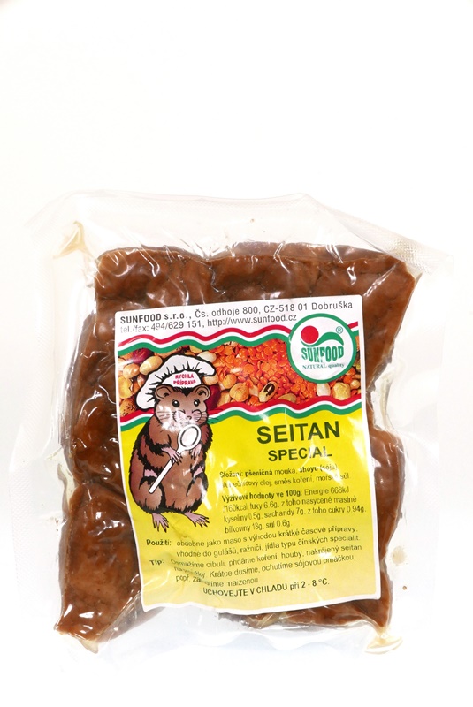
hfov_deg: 19.0
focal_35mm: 72
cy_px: 354
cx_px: 236
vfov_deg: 28.0
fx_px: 1416
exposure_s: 1/25
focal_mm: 32.6
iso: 800
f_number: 16
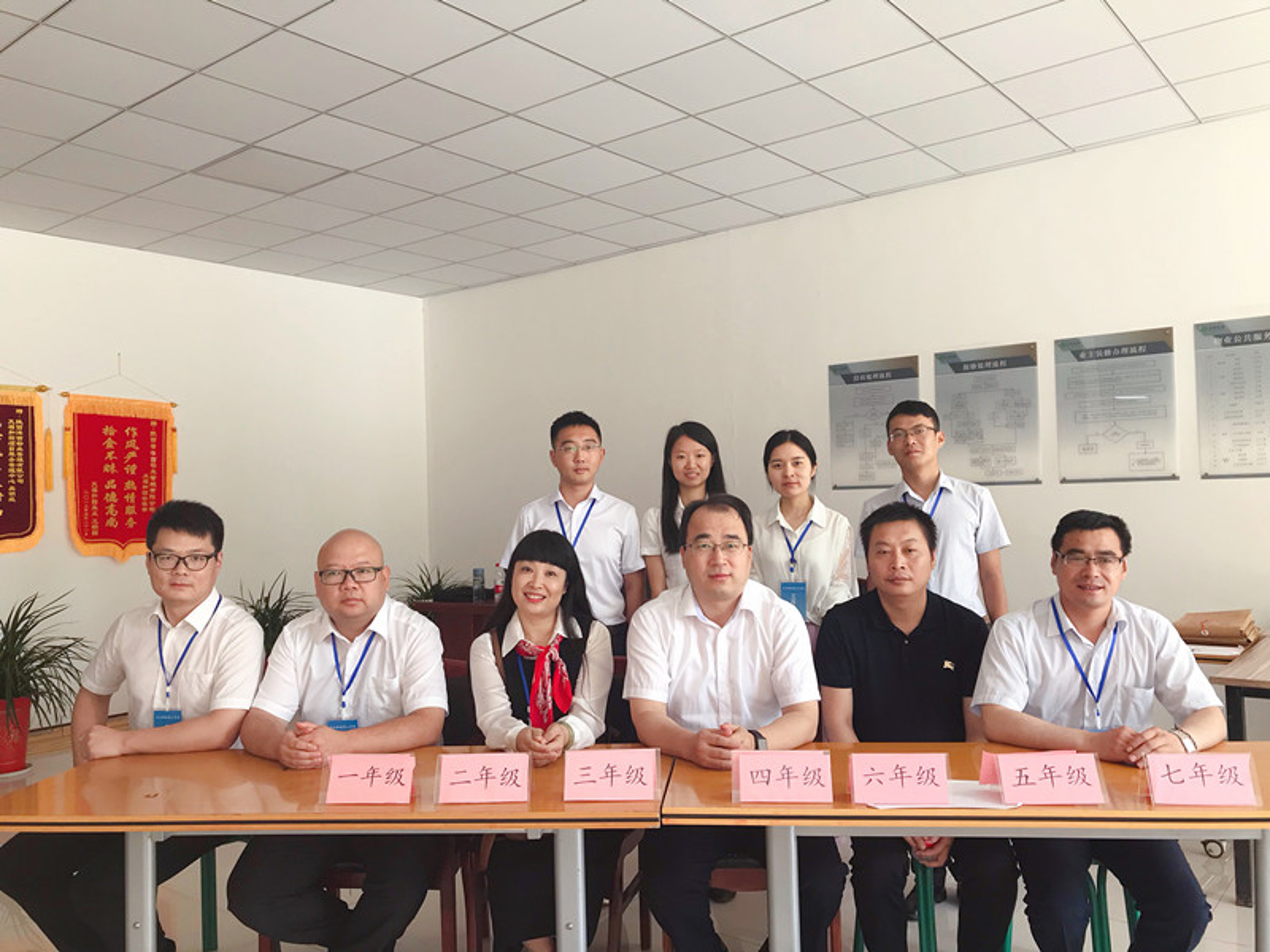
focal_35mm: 28
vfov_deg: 49.7
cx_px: 635
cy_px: 476
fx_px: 1027
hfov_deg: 63.4
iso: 25
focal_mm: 3.99
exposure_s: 1/50
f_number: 1.8
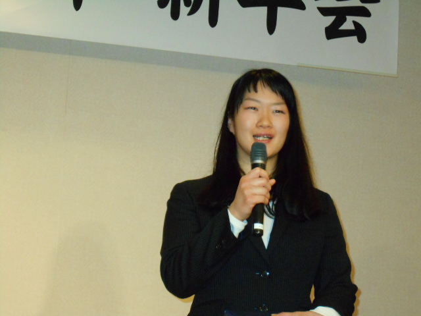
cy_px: 158
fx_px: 1192
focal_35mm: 98
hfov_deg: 20.0
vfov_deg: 15.1
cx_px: 210
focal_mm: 17.6
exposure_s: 1/60
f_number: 5.5
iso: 900
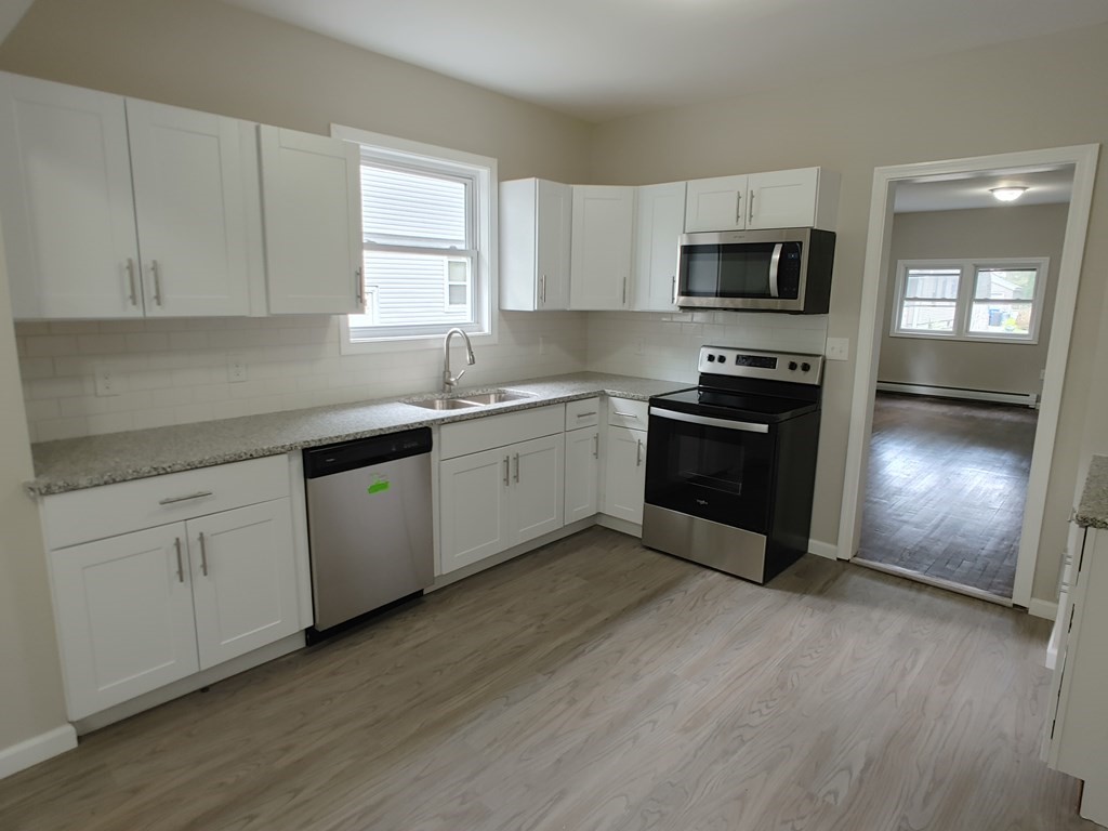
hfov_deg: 79.0
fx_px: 672
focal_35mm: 21
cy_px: 416
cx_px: 554
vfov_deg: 63.4
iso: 100
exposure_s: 1/30
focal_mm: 1.78
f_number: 1.9
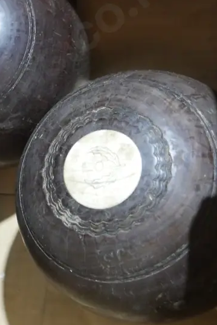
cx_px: -70
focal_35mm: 95
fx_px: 858
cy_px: 152
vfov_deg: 21.5
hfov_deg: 13.8
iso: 2500
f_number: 5.2
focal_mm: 24
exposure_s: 1/60
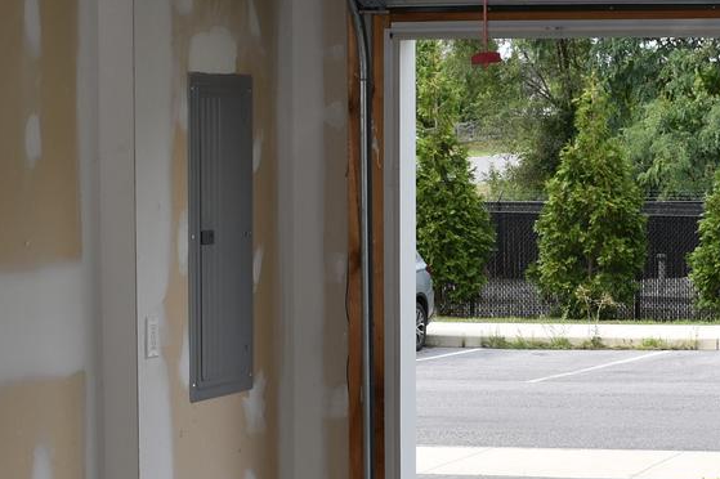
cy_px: 379
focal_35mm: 110
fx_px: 2199
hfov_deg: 18.3
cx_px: 632
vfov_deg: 12.4
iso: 100
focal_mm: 20
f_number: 6.3
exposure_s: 1/160
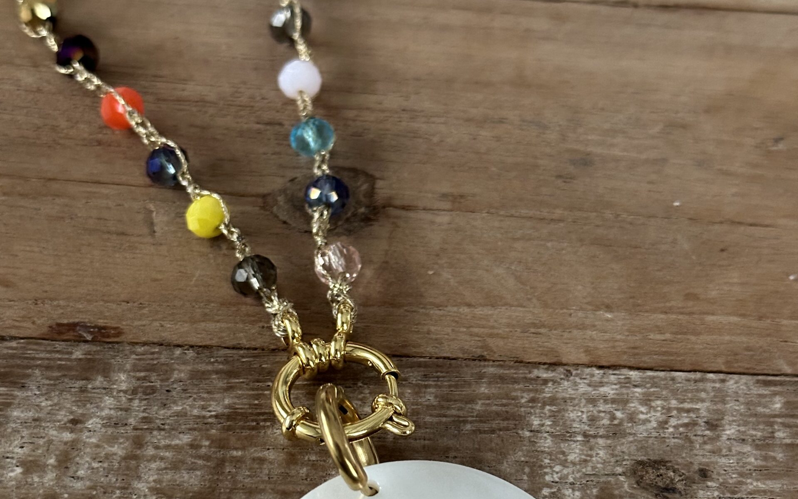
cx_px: 400
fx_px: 1479
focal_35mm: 68
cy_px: 393
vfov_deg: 19.0
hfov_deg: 30.2
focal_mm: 6.86
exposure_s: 1/33
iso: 500
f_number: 1.78
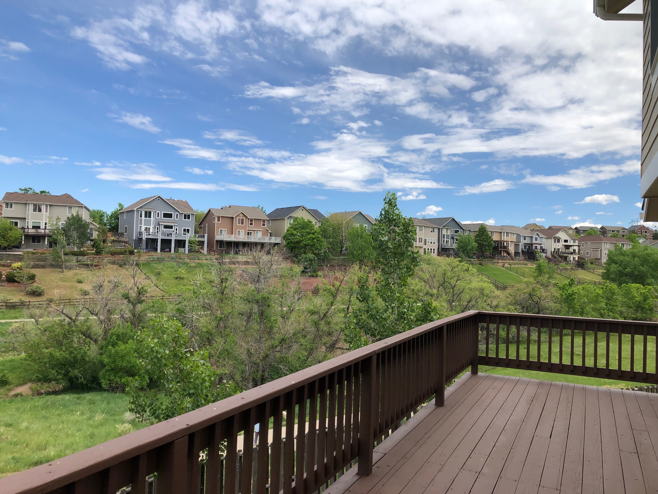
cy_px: 247
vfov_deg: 49.7
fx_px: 532
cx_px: 329
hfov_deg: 63.4
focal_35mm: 28
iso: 20
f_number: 1.8
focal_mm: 4
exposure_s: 1/2288
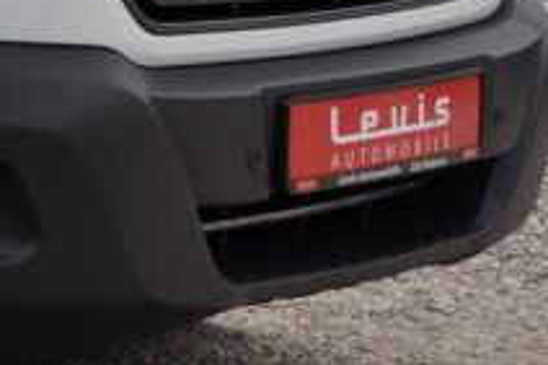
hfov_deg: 9.3
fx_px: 3088
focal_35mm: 203
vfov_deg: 6.6
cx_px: -682
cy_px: -360
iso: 500
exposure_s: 1/320
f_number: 9
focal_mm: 28
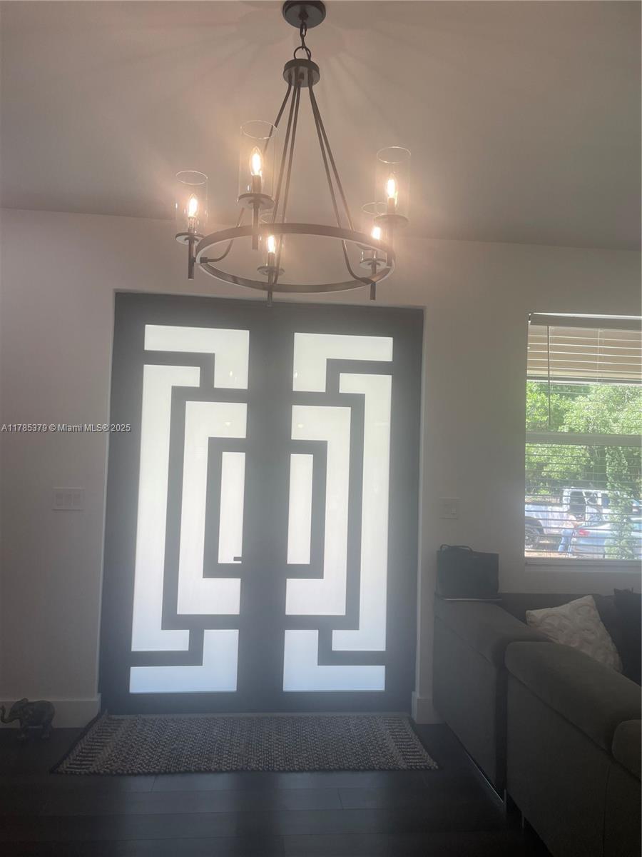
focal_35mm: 26
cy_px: 428
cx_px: 321
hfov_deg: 53.1
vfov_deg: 67.3
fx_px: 643
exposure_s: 1/287
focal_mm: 4.2
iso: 32
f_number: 1.6
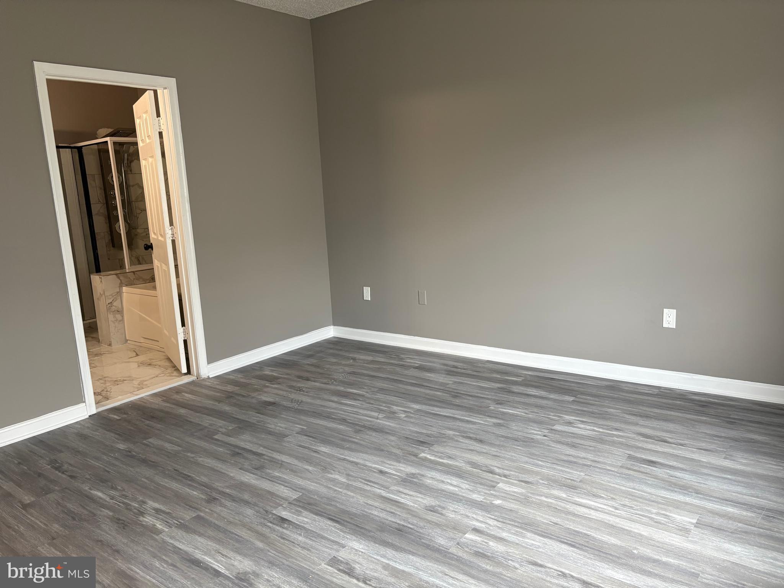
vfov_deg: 53.1
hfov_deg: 67.3
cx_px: 392
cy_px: 294
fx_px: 589
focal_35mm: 26
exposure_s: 1/94
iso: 125
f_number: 1.6
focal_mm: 5.96
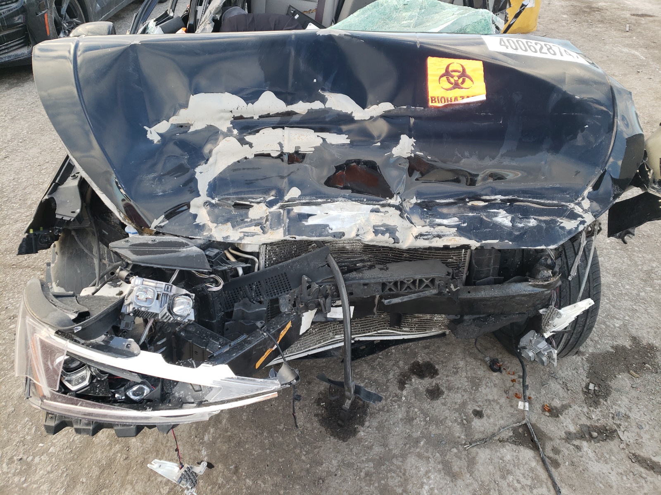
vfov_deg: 53.1
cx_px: 330
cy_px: 248
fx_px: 496
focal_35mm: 26
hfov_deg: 67.3
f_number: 1.5
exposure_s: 1/120
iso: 52
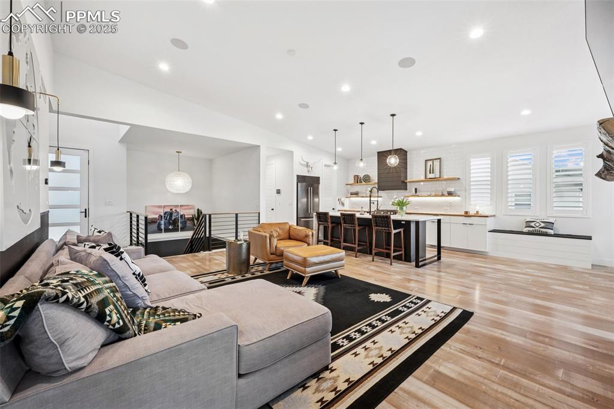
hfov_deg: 100.4
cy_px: 204
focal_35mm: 15
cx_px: 307
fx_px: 256
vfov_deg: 77.3
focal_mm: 15
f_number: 11
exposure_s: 1.3
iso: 100
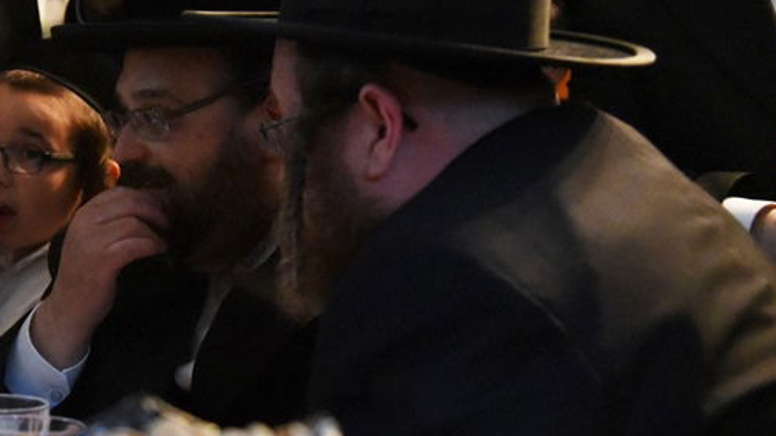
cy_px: 213
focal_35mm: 107
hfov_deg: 19.6
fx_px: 2201
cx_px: 51
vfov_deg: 11.3
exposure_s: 1/125
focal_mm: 50
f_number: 4
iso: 12800
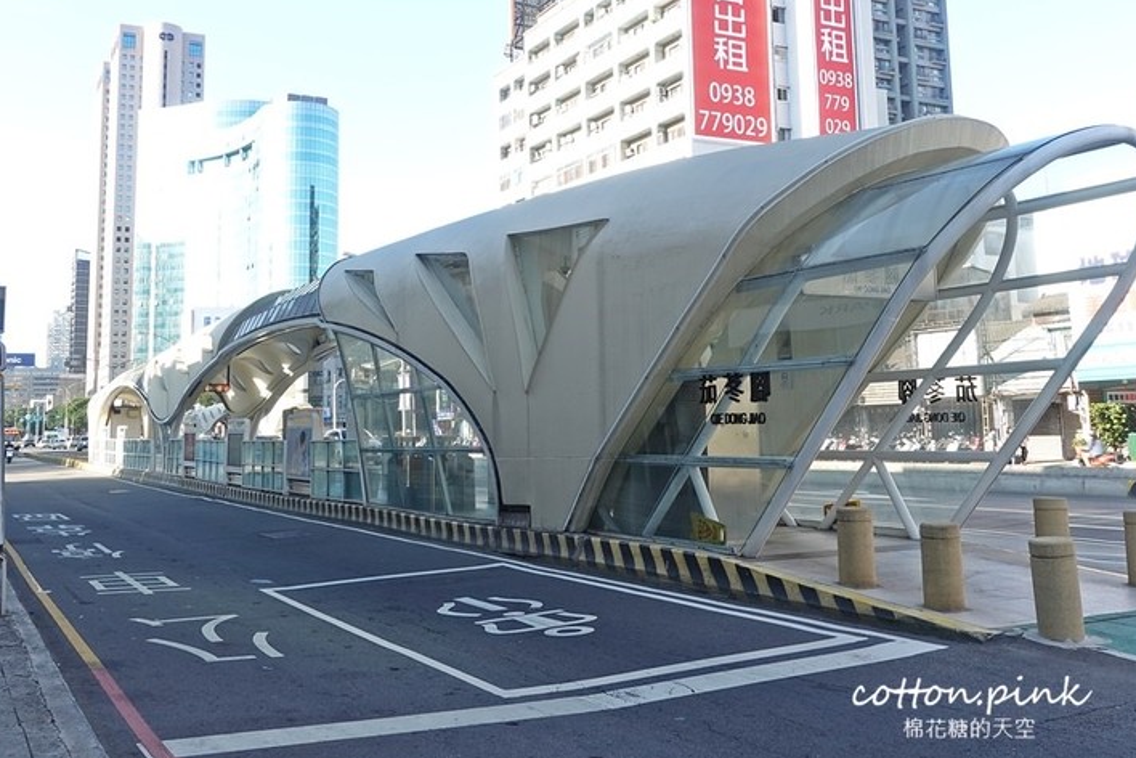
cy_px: 312
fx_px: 947
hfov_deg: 61.9
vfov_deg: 43.4
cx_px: 552
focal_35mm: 30
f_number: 5.6
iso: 125
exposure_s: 1/100
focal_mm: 9.33
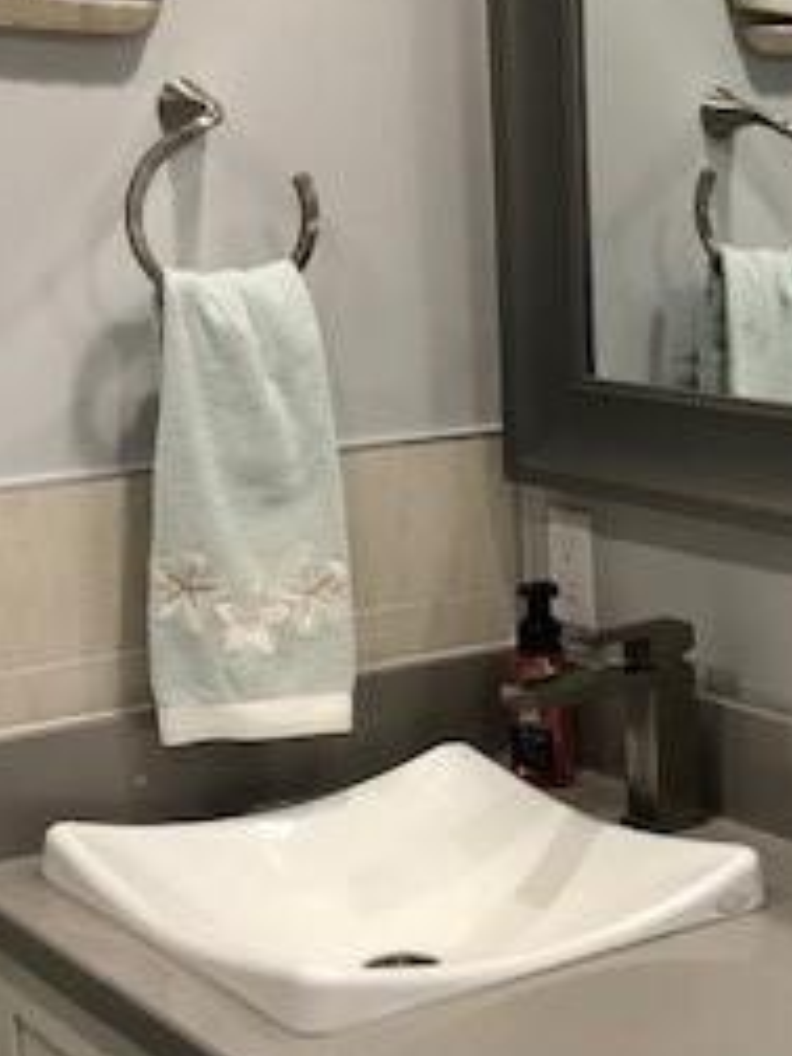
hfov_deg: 20.1
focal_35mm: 71
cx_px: 784
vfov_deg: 27.4
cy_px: 574
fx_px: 2166
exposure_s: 1/30
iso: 20
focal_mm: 3.99
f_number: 1.8
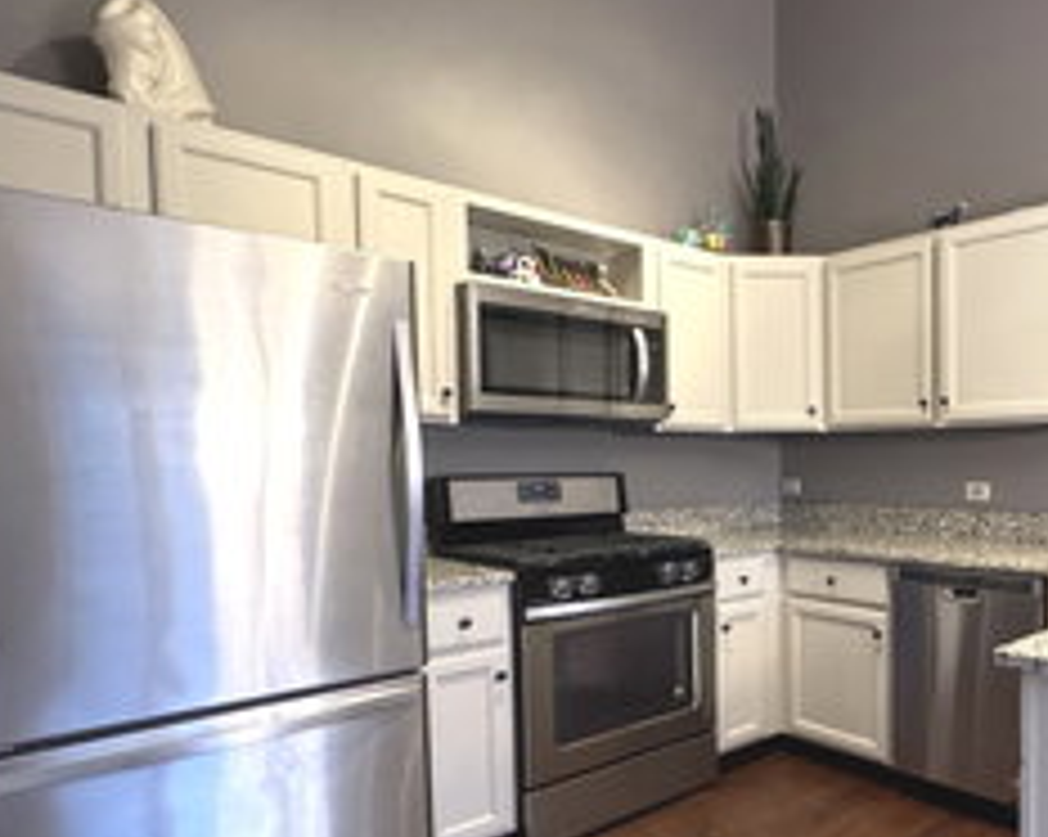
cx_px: 828
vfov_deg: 56.5
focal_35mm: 25
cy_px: 477
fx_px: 775
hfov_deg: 62.8
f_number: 2.2
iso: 1250
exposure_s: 1/60
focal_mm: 2.22
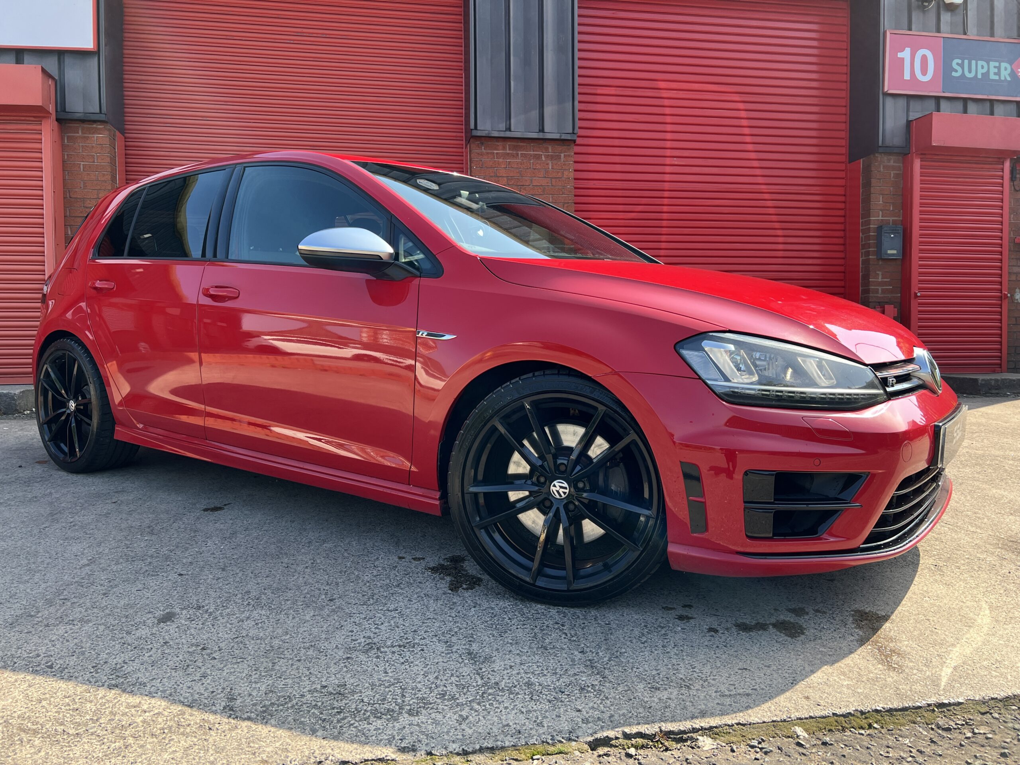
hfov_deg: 67.3
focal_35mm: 26
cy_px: 382
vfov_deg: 53.1
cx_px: 510
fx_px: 766
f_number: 1.5
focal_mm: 5.7
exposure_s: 1/611
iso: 50
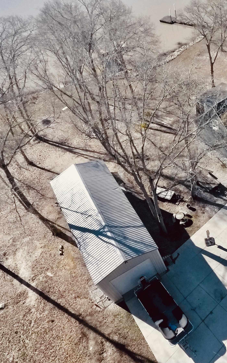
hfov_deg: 37.8
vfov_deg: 64.6
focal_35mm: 29
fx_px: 287
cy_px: 184
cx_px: 233
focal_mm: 3.61
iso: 800
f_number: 2.8
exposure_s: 1/3205
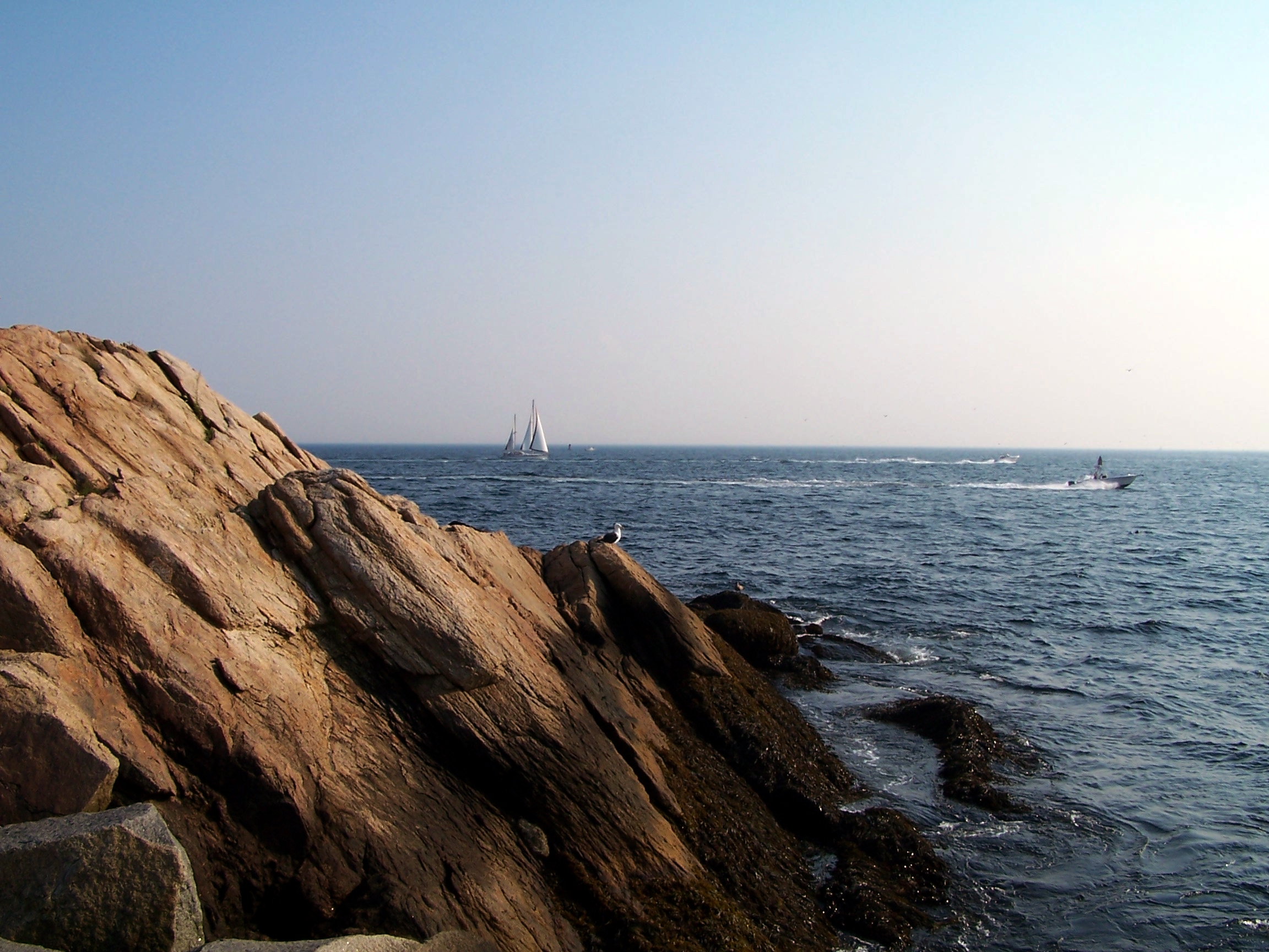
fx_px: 1393
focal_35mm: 38
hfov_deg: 49.0
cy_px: 476
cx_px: 634
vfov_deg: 37.7
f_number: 5.6
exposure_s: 1/500
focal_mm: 6.3
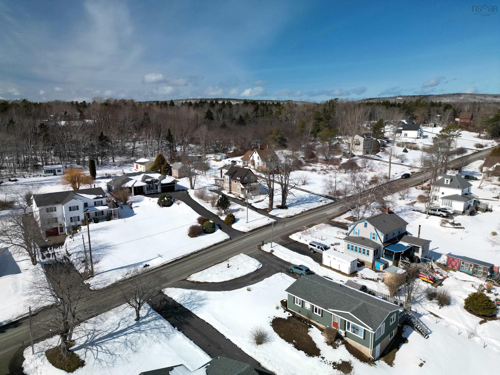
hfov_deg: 71.6
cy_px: 188
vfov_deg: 56.8
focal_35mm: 24
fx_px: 347
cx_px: 250
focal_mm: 6.72
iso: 150
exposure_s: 1/3200
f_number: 1.7
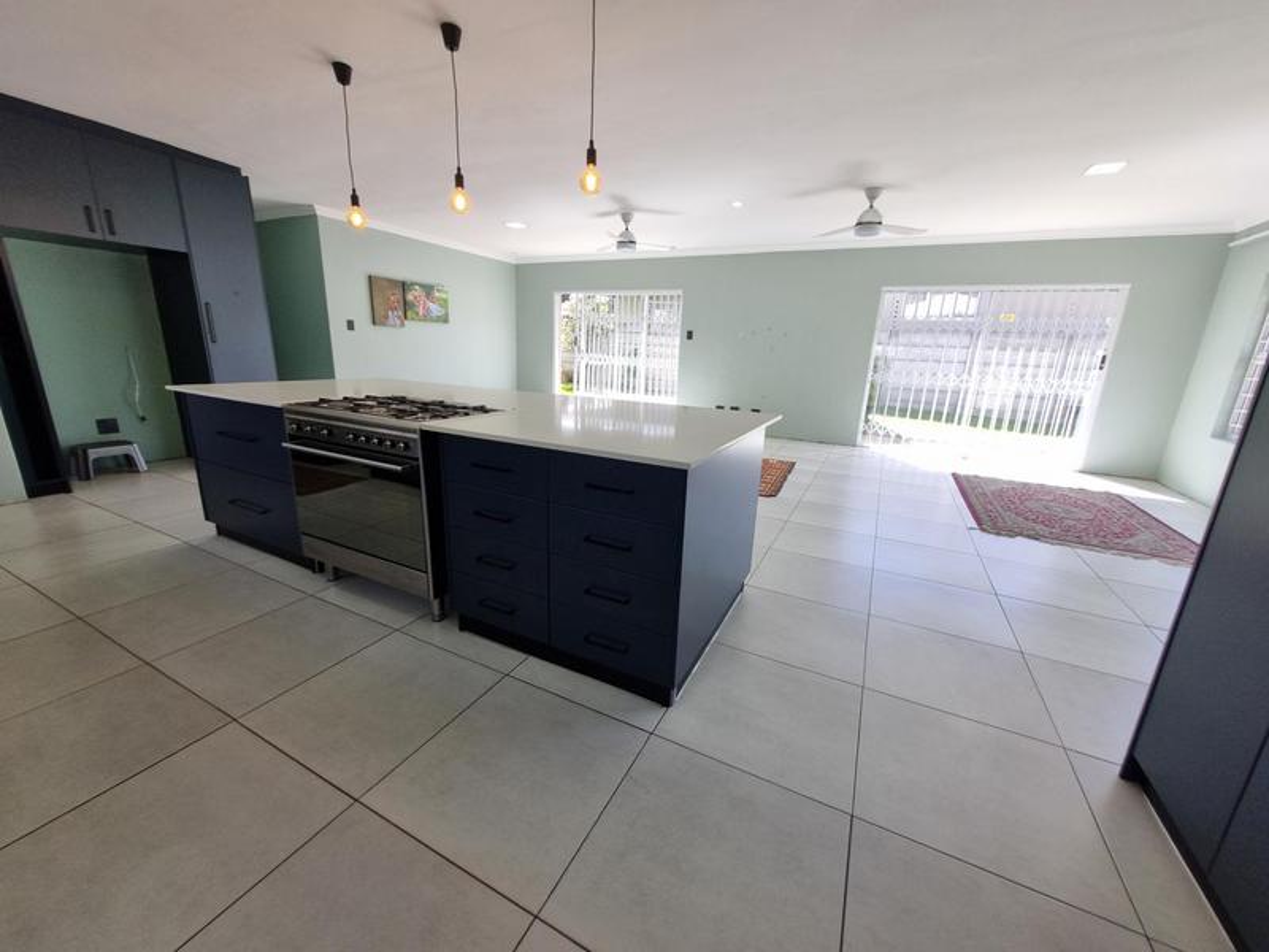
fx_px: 477
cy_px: 476
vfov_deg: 89.9
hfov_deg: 106.2
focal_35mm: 13
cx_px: 634
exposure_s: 1/166
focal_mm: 1.74
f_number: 2.2
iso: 50
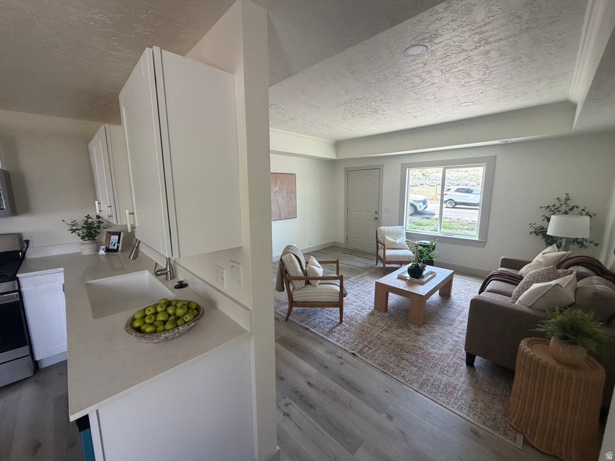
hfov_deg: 102.1
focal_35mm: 14
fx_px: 249
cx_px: 308
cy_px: 230
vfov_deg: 85.7
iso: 200
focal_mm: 2.22
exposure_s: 1/121
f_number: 2.2
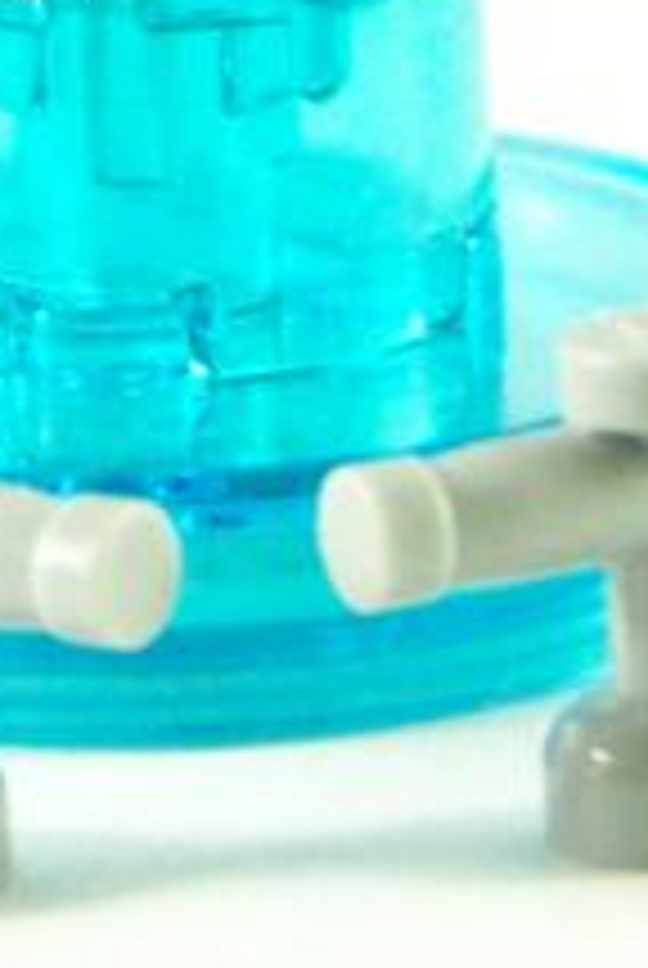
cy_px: -500
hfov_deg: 3.0
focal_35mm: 465
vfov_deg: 4.4
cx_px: 112
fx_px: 12514
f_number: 3.6
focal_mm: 15.6
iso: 400
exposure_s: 1/60
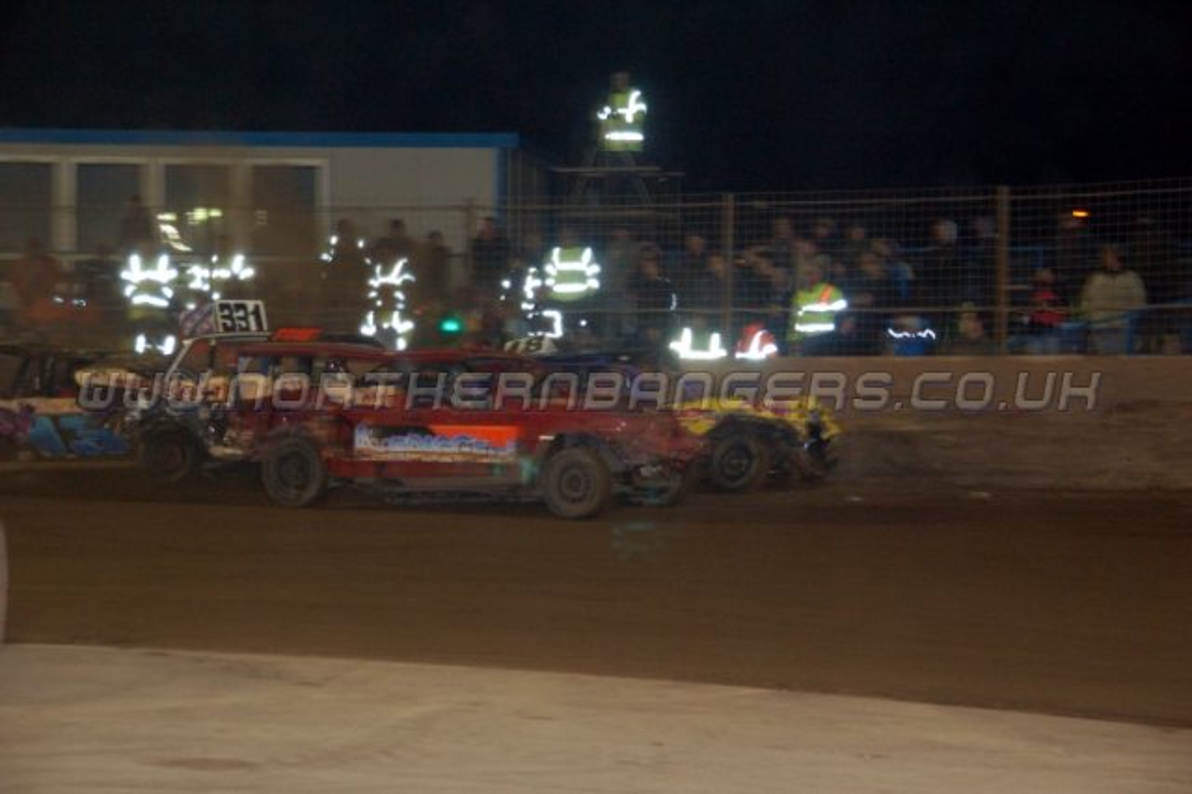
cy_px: 397
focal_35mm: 98
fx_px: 3227
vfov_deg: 14.0
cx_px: 596
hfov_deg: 20.9
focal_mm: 65
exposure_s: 1/60
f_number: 5.3
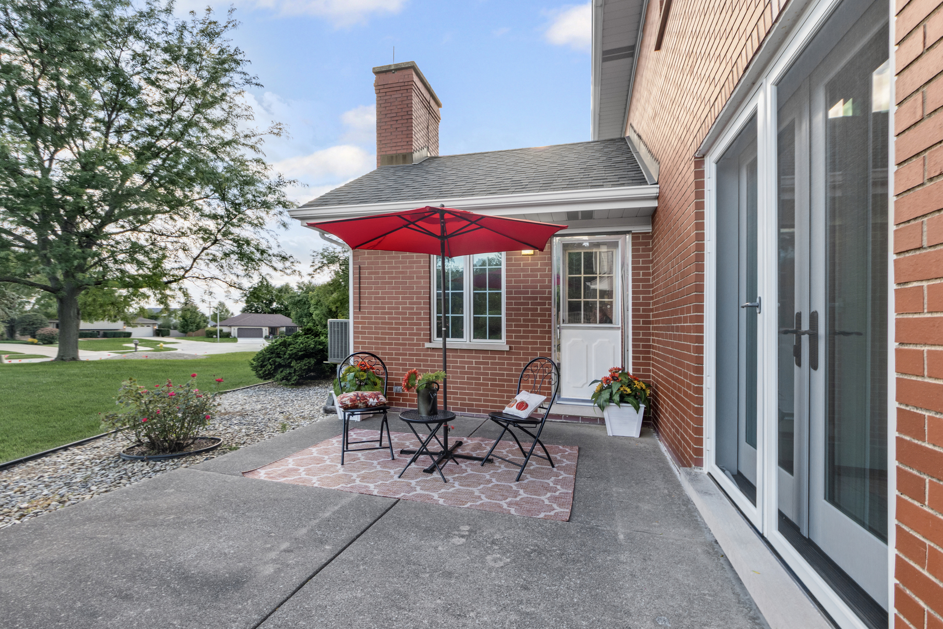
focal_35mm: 15
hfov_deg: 100.4
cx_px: 472
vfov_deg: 77.3
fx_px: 393
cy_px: 314
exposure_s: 1/50
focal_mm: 10
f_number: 8
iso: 250
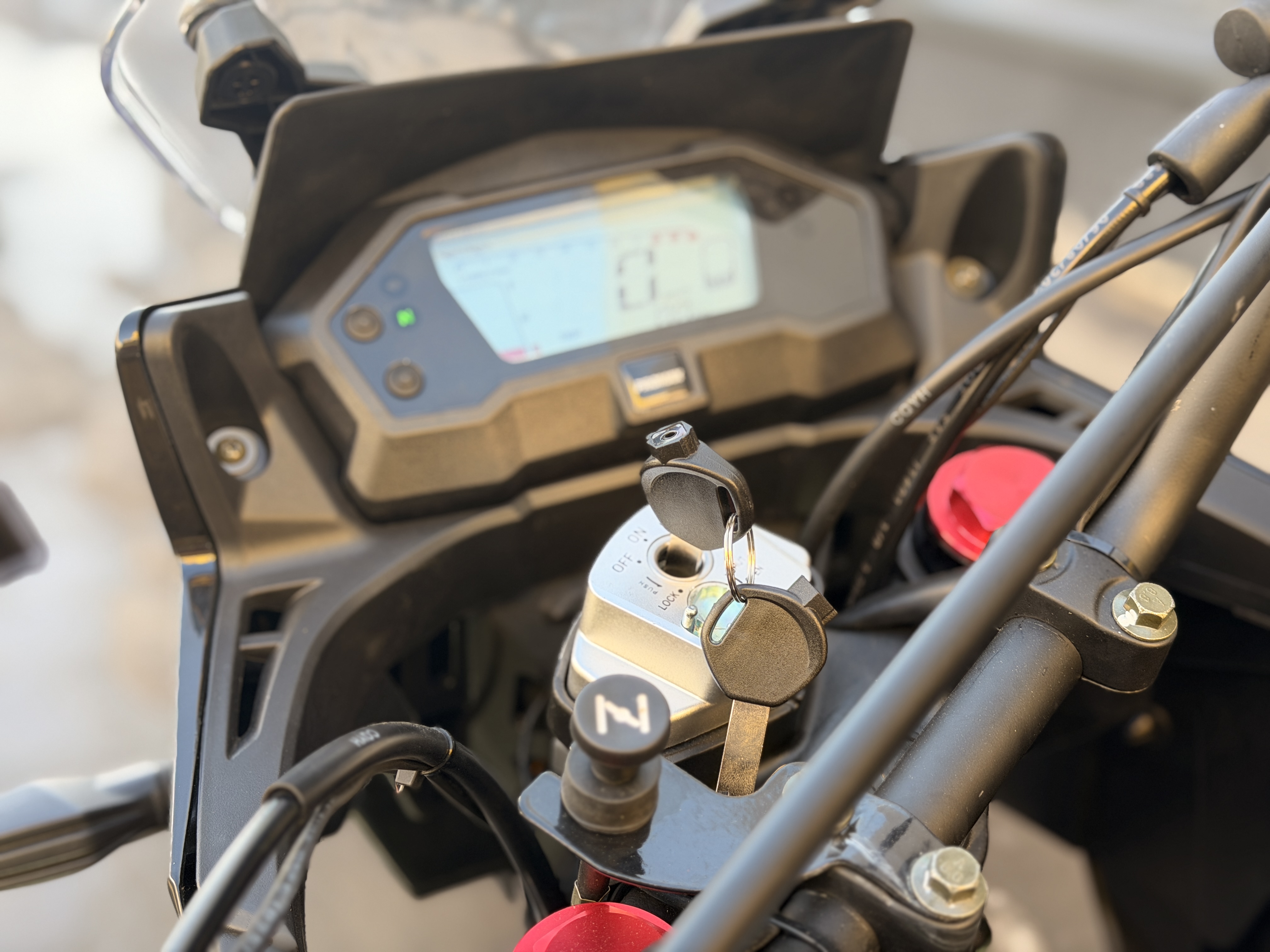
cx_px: 635
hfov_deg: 39.7
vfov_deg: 30.3
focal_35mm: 48
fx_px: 1761
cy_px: 476
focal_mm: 6.76
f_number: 1.78
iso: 64
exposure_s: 1/186
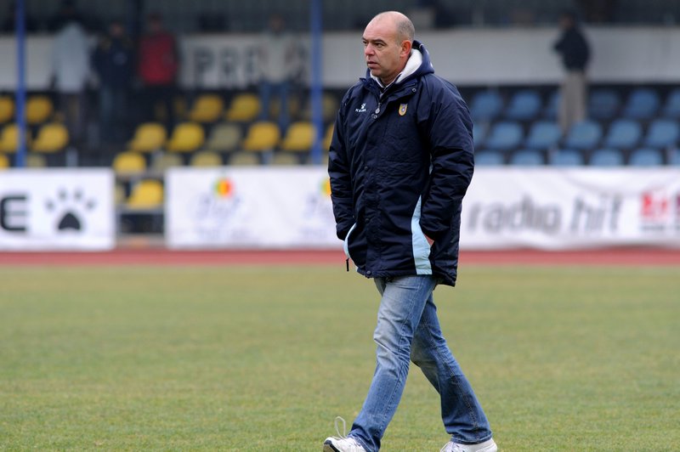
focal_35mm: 300
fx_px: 5662
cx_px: 340
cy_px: 226
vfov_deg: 4.6
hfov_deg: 6.9
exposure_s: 1/320
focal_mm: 300
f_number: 4.5
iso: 640
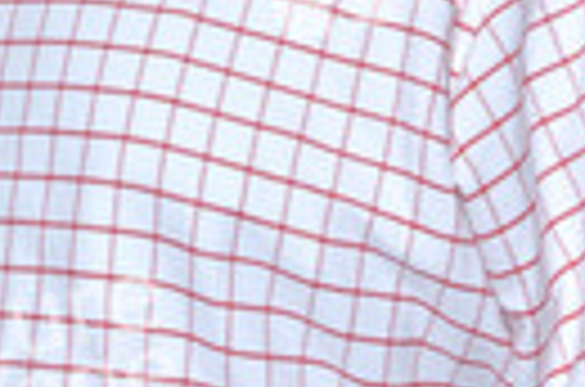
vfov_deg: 5.3
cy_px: -292
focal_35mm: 253
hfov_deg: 8.1
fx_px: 4101
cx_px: 79
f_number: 6.3
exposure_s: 1/250
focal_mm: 82
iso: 800
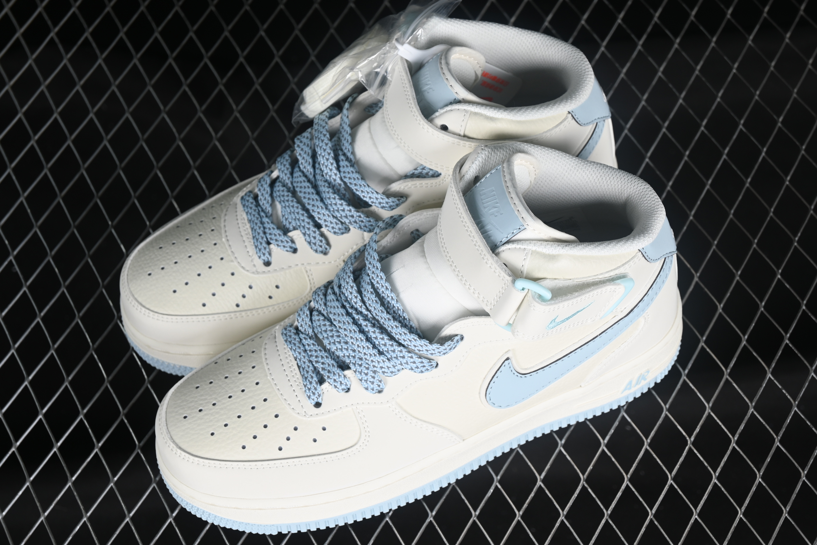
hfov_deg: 27.0
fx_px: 1702
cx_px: 408
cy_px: 272
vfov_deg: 18.2
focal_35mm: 75
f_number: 7.1
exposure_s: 1/100
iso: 160
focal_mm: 50
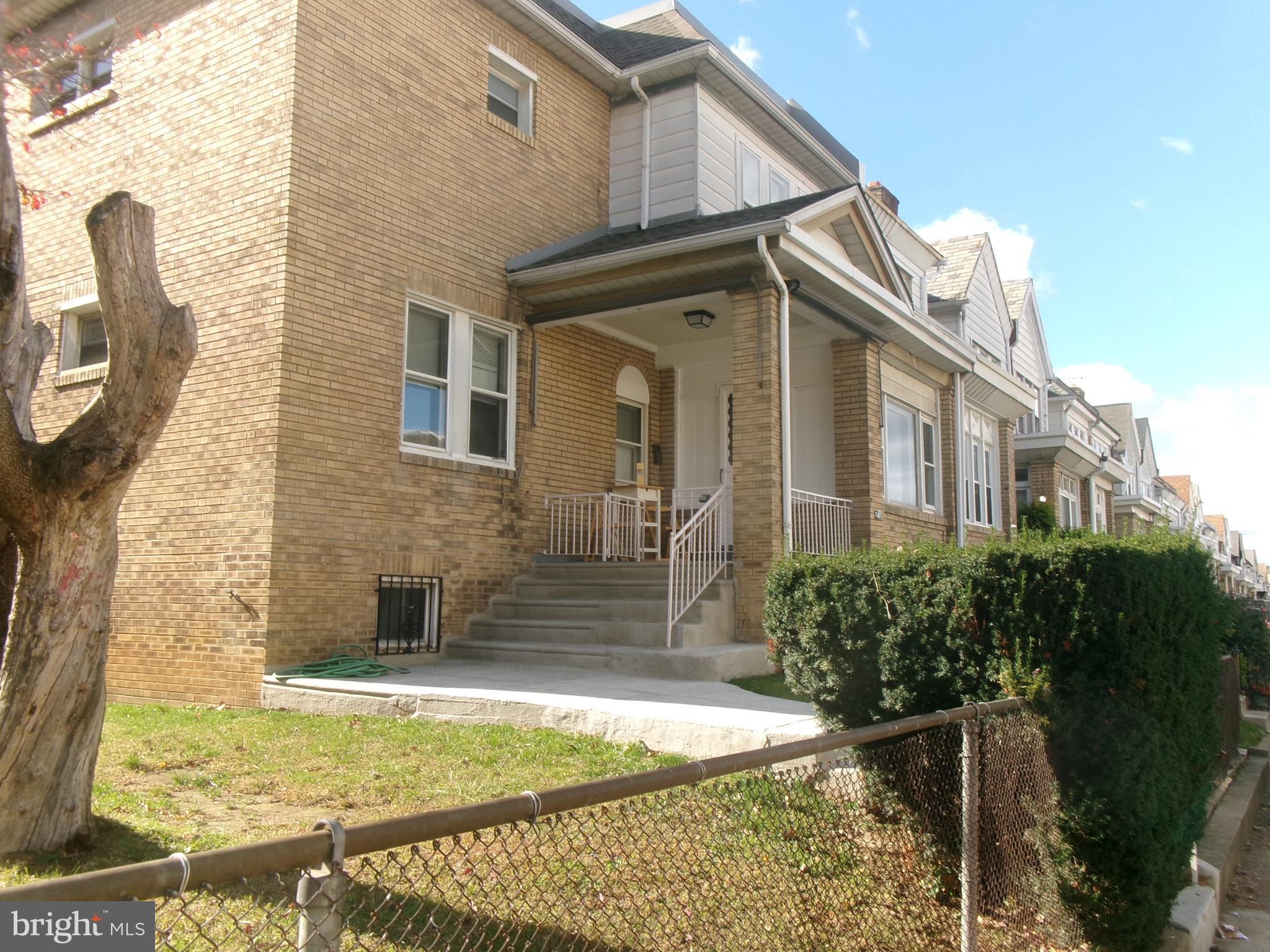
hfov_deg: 63.4
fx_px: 1027
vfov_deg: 49.7
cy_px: 476
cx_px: 635
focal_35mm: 28
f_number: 10.8
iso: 100
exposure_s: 1/45
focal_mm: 5.1
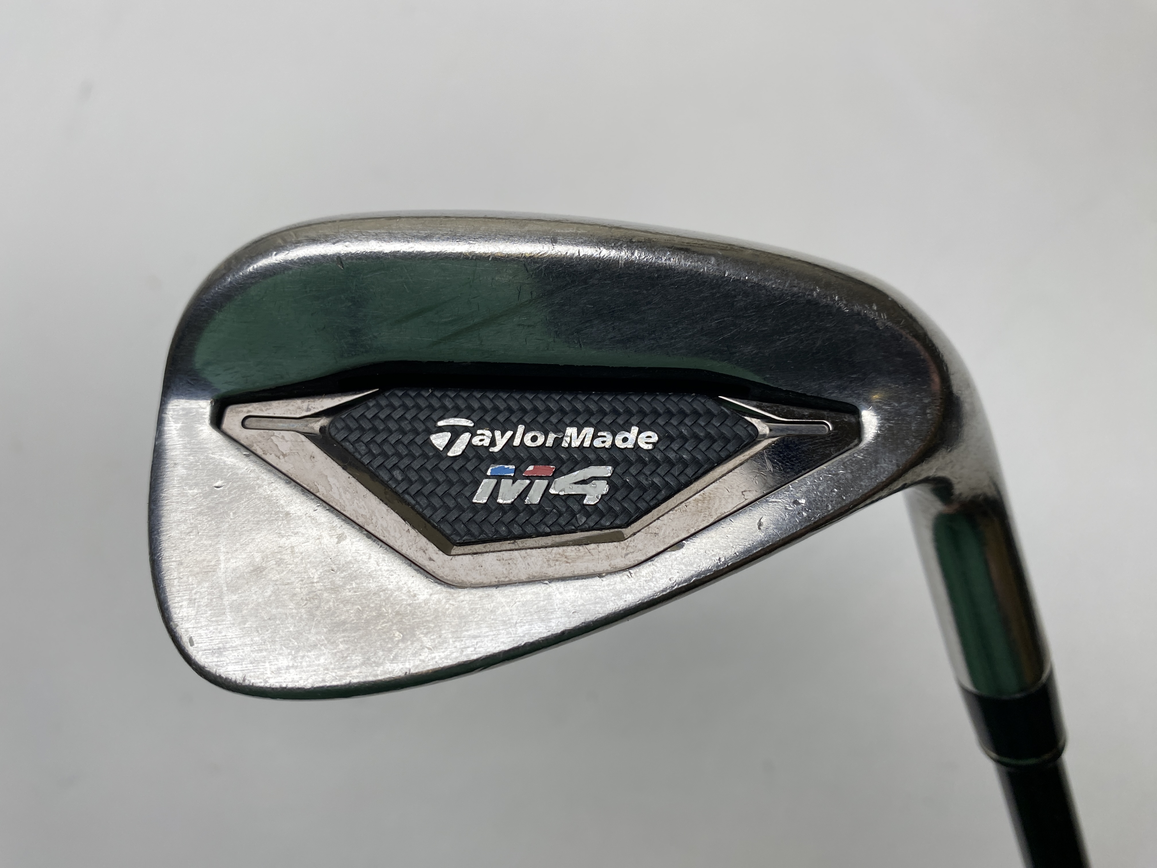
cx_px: 578
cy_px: 434
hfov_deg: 67.3
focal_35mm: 26
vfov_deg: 53.1
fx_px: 869
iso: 32
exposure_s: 1/487
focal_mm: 4.25
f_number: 1.8
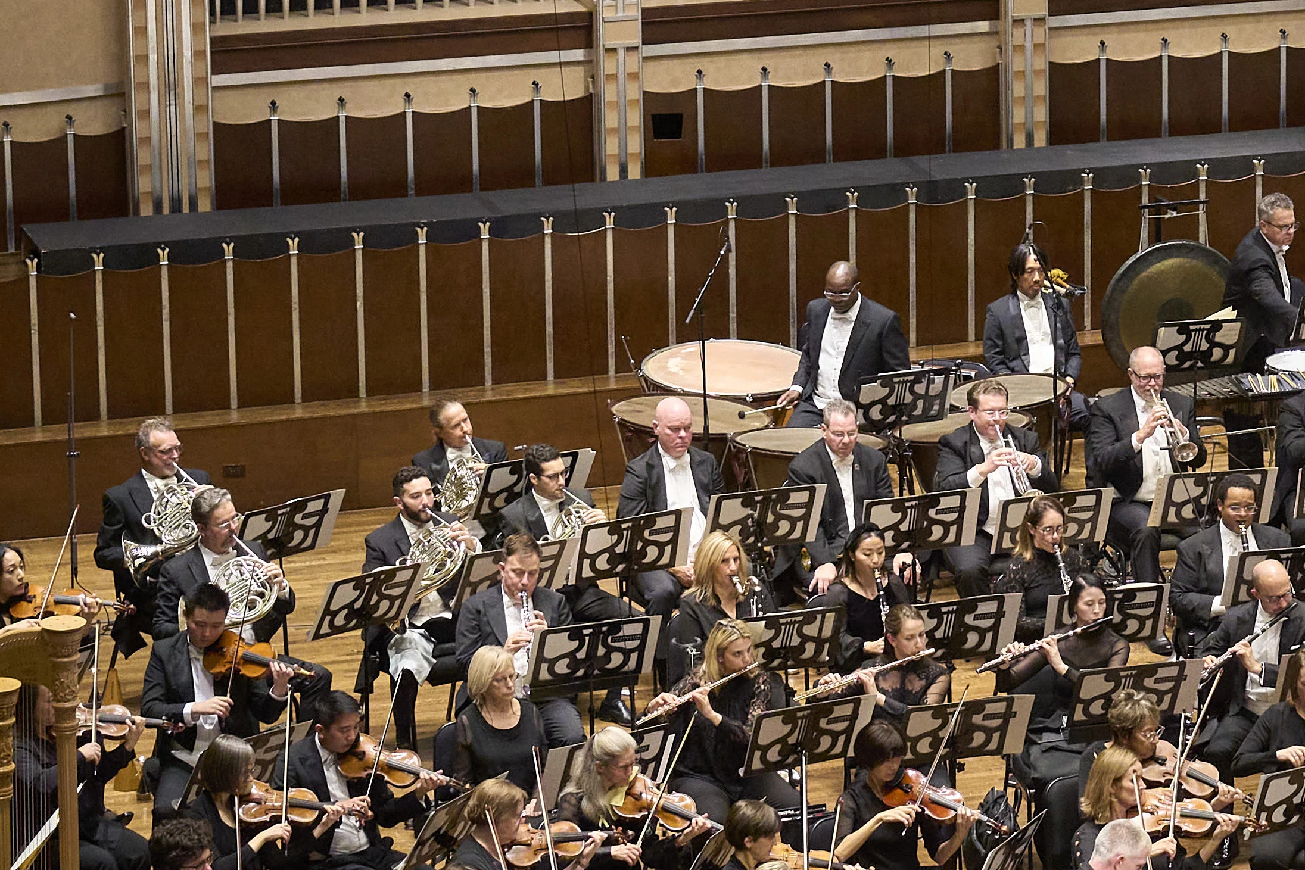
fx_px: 6670
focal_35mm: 184
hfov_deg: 10.8
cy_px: 167
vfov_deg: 7.5
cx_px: 1959
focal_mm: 48
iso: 3200
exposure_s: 1/200
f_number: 4
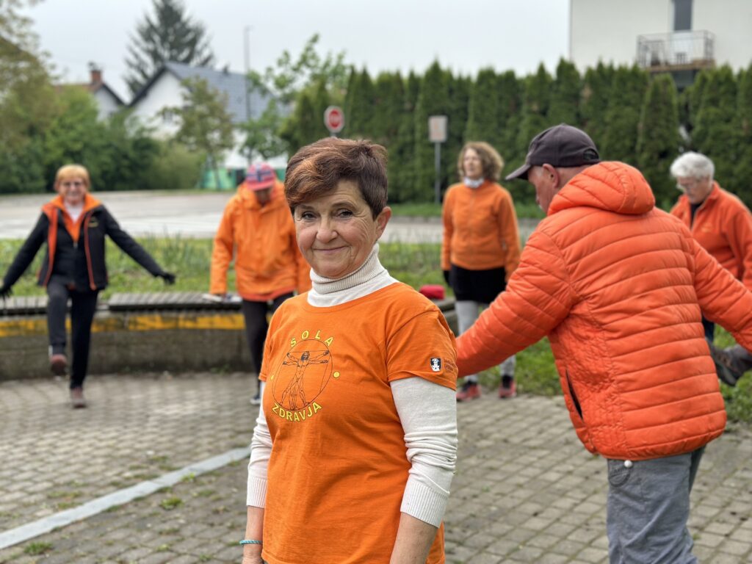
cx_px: 376
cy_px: 282
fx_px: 1043
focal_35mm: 48
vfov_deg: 30.3
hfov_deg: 39.7
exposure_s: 1/242
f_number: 1.78
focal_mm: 6.86
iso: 80
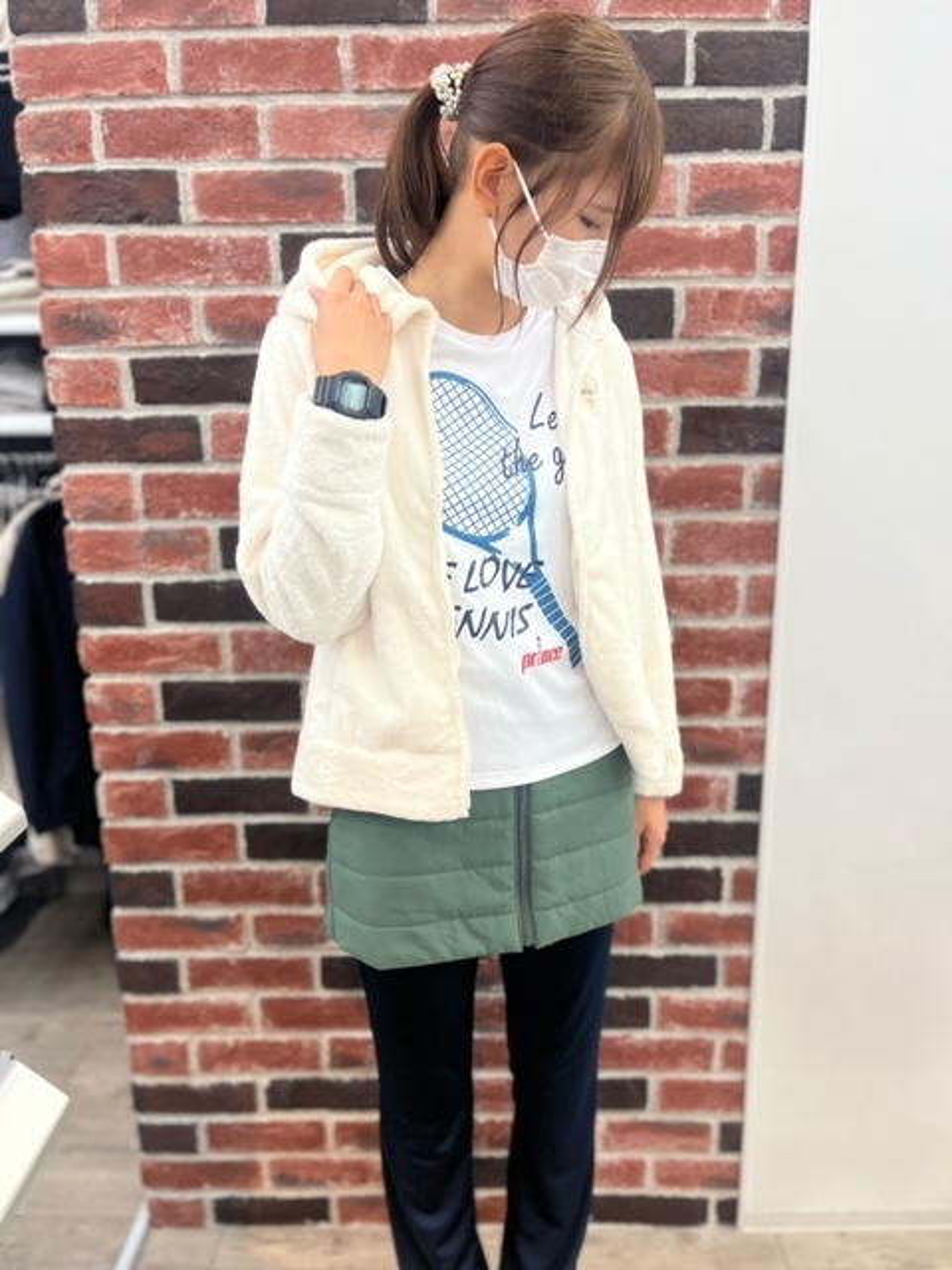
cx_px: 476
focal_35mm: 26
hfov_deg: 53.1
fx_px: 953
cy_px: 635
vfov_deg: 67.3
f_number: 1.6
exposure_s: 1/100
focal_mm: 5.1
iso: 80
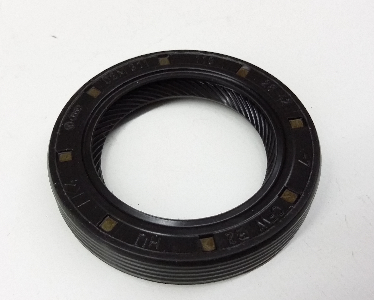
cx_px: 170
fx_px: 465
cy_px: 167
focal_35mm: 42
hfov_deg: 43.8
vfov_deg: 35.6
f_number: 2.4
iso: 250
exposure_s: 1/15
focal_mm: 3.4
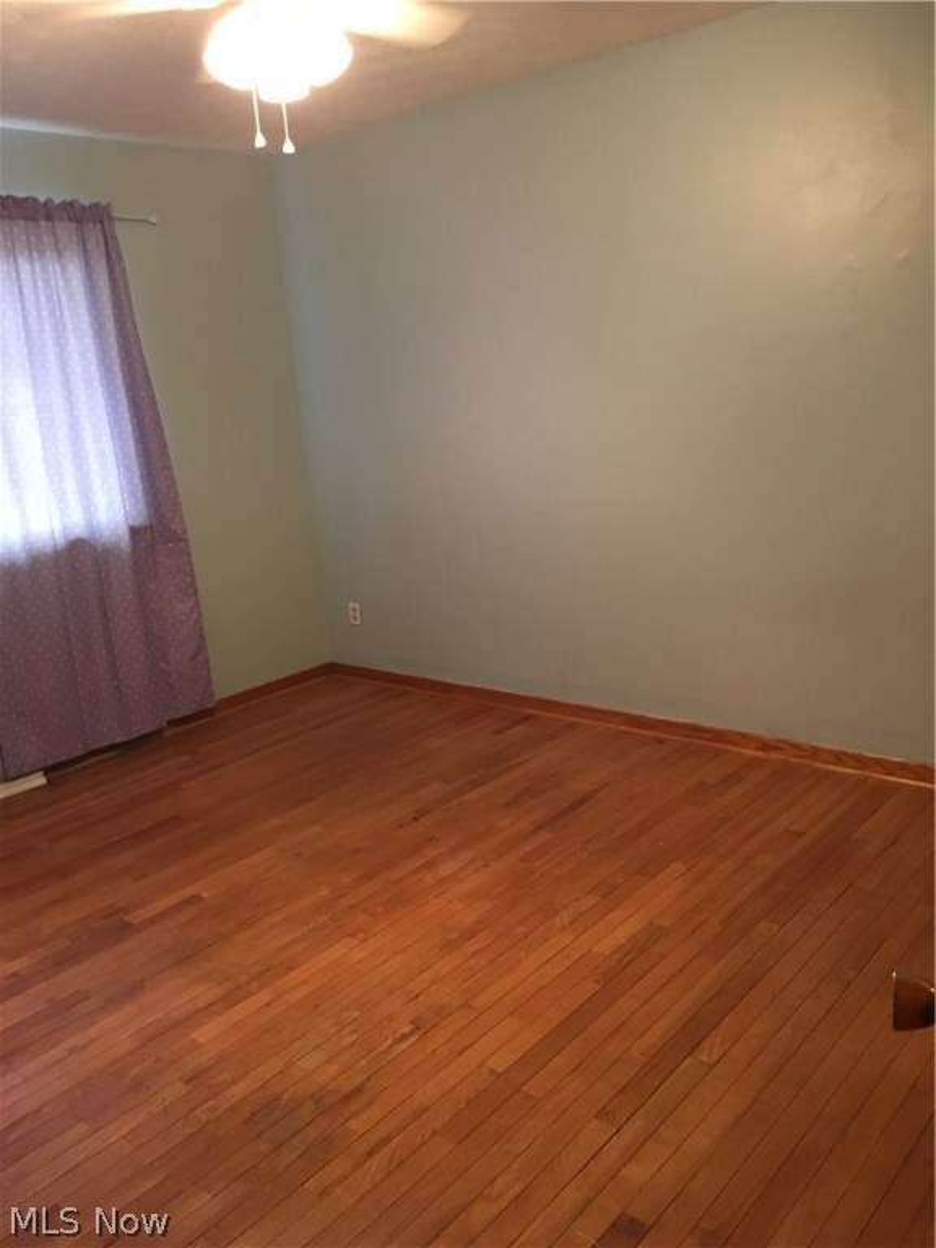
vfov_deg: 61.7
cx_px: 468
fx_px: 1046
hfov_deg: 48.2
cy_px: 624
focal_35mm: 29
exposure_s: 1/20
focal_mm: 4.15
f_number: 2.2
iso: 200
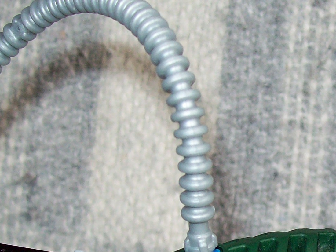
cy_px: 243
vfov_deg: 14.6
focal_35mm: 100
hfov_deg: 19.4
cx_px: 284
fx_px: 971
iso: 80
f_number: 2.7
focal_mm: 6
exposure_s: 1/64
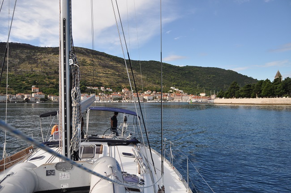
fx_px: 218
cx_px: 146
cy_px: 96
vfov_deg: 47.8
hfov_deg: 67.5
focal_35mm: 27
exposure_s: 1/4000
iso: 500
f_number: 4
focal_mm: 18
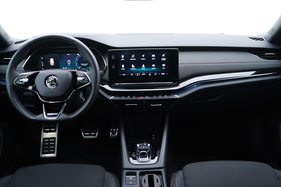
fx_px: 281
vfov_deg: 36.9
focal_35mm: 36
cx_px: 140
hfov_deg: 53.1
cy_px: 94
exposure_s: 1/40
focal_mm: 24
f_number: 2.8
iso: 250
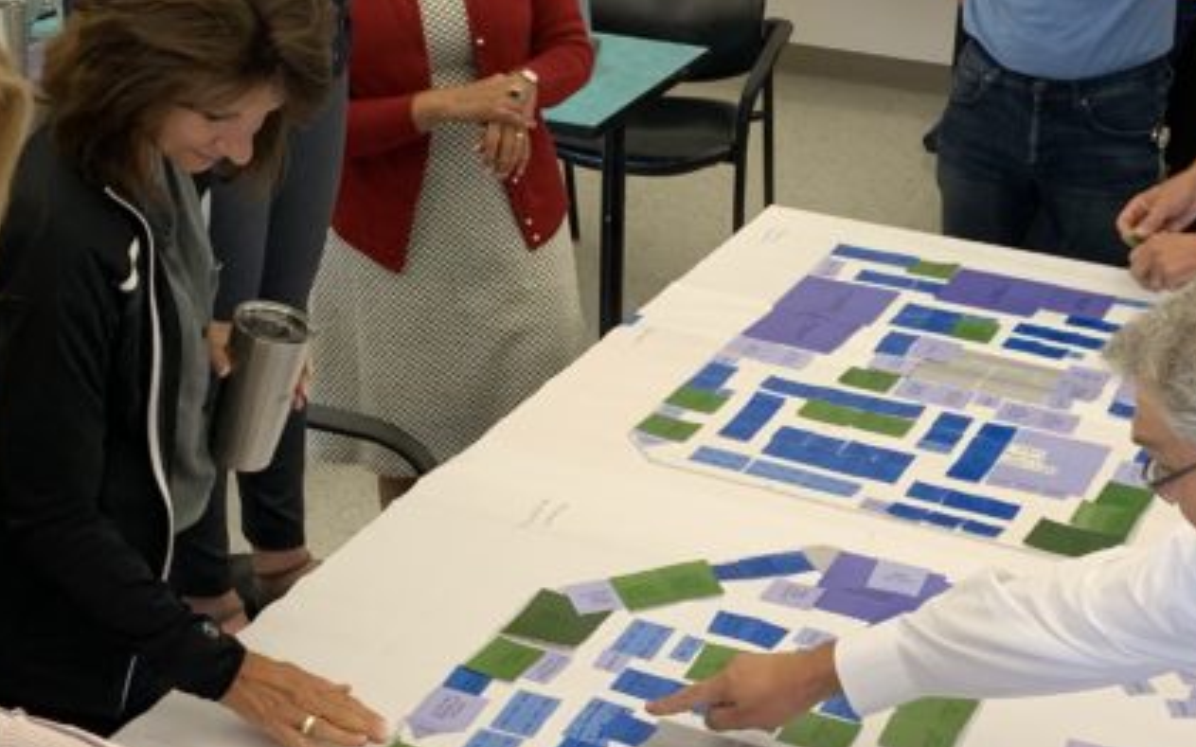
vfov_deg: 19.4
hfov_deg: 30.6
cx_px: 693
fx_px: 2184
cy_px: 293
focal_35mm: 67
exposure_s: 1/60
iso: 80
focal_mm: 4.25
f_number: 1.8
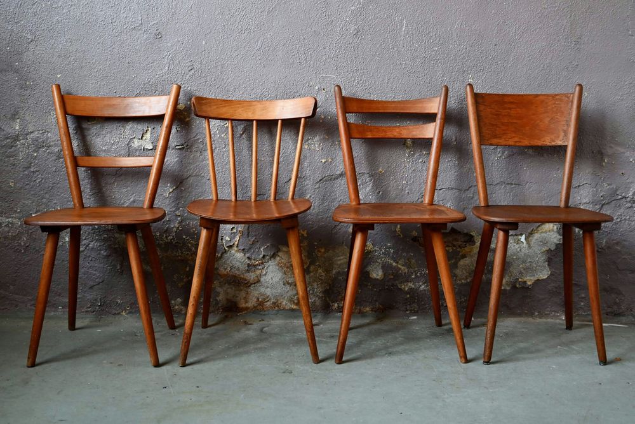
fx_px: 829
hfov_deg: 41.9
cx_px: 318
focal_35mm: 47
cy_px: 212
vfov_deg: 28.7
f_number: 4
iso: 640
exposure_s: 1/50
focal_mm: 47
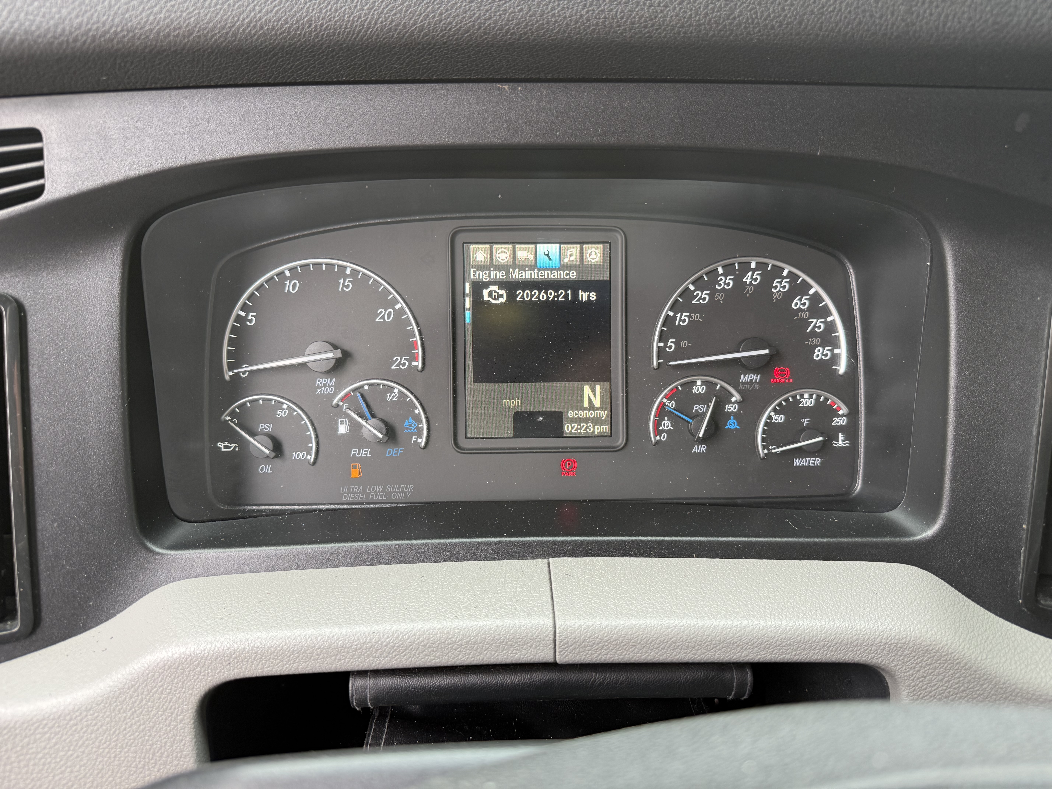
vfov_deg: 56.8
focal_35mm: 24
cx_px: 526
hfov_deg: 71.6
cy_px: 394
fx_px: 729
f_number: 1.78
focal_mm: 6.76
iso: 160
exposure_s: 1/121
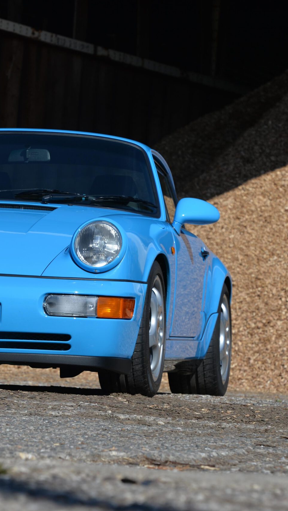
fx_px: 2891
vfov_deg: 10.1
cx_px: 91
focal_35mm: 213
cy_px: 255
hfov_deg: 5.7
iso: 100
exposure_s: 1/500
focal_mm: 135
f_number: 8
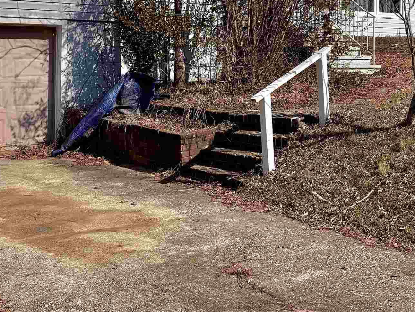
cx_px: 206
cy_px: 42
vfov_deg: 25.0
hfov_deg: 33.8
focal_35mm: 57
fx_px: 683
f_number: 1.78
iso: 80
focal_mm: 6.76
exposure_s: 1/10309
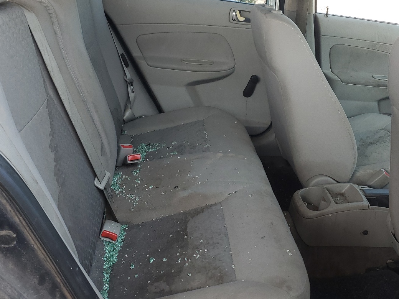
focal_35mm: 40
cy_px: 108
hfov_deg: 46.7
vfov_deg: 35.7
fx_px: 461
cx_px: 219
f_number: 1.5
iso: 50
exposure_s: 1/189
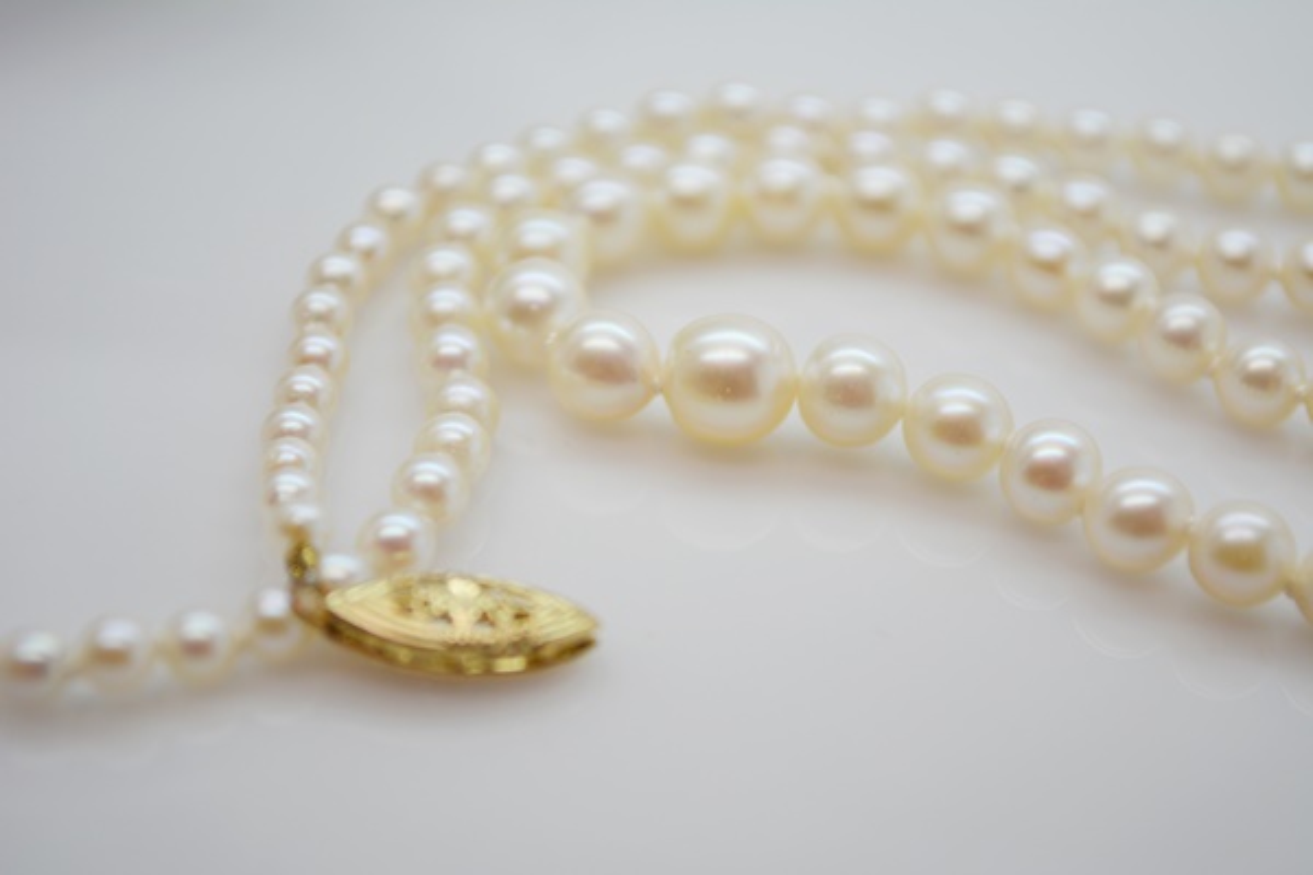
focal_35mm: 82
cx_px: 656
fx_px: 3009
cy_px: 438
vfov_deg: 16.6
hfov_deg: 24.6
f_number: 5.6
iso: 200
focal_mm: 55
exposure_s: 1/125
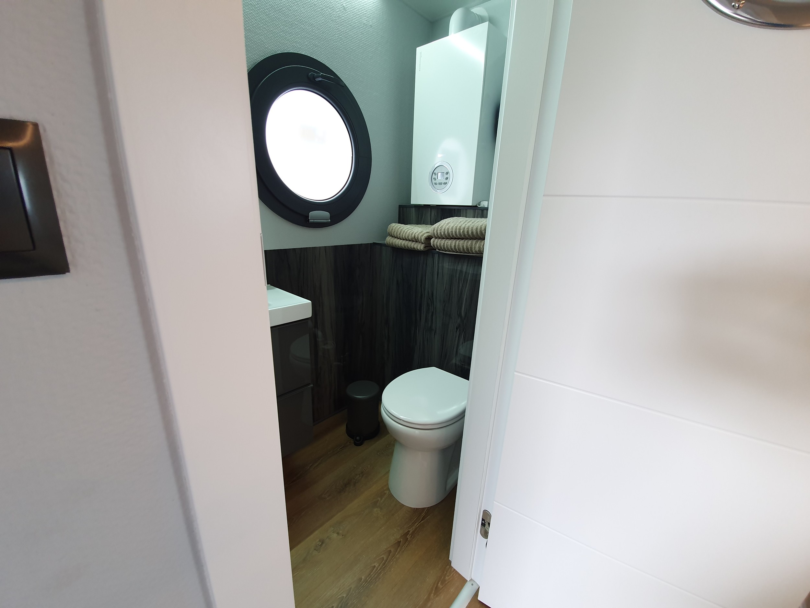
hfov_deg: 106.2
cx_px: 405
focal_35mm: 13
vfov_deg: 89.9
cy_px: 304
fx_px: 304
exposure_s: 1/50
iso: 125
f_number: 2.2
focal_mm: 1.8
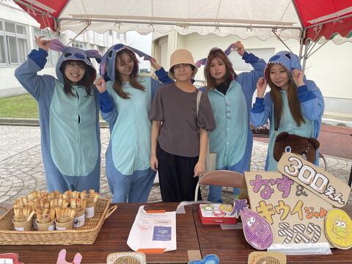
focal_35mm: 26
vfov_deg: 53.1
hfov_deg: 67.3
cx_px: 176
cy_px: 132
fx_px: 264
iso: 50
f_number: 1.6
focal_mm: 5.1
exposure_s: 1/450
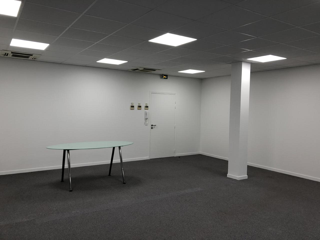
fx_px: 259
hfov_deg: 63.4
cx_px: 160
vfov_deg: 49.7
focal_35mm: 28
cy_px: 120
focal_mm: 3.99
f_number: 1.8
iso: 32
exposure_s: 1/50
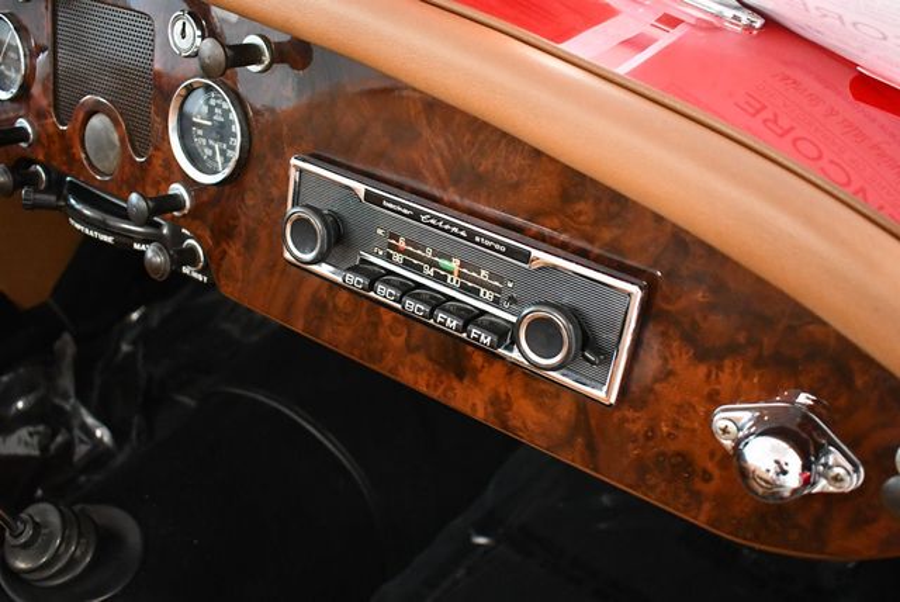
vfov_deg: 36.9
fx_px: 901
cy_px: 301
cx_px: 450
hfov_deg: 53.1
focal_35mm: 36
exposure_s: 1/80
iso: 3200
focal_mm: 18
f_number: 3.5
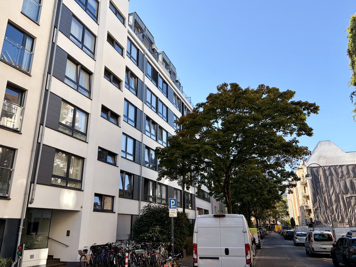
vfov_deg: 53.1
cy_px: 134
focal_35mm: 26
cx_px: 178
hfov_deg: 67.3
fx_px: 267
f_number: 1.6
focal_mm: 5.96
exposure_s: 1/1217
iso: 50
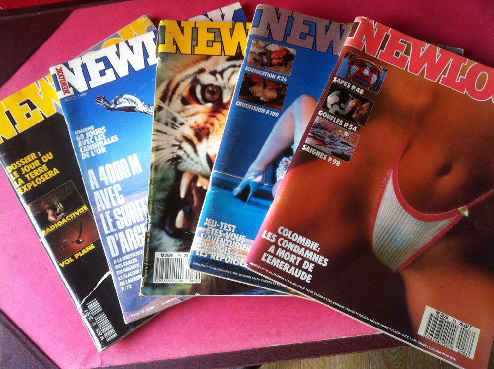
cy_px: 184
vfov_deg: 40.6
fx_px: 499
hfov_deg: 52.7
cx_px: 247
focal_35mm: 35
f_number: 2.8
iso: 125
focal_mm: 3.85
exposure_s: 1/17
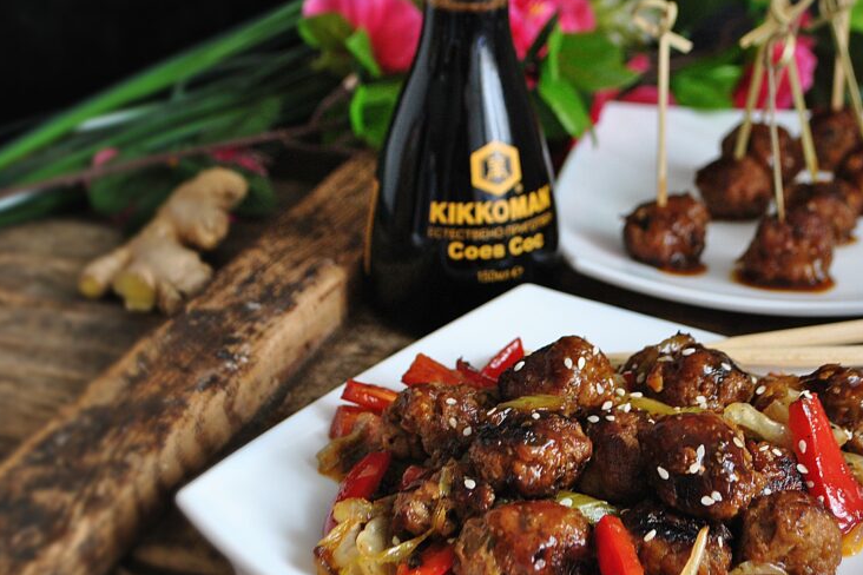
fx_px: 2014
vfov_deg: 16.3
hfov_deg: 24.0
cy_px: 309
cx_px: 600
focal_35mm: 84
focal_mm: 40
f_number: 5.3
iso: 400
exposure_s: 1/8
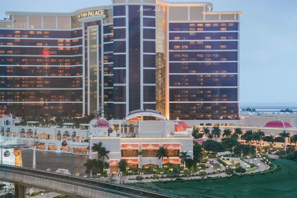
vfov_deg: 22.6
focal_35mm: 60
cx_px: 149
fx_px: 495
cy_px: 98
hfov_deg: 33.4
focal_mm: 59
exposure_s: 1/60
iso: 5000
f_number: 5
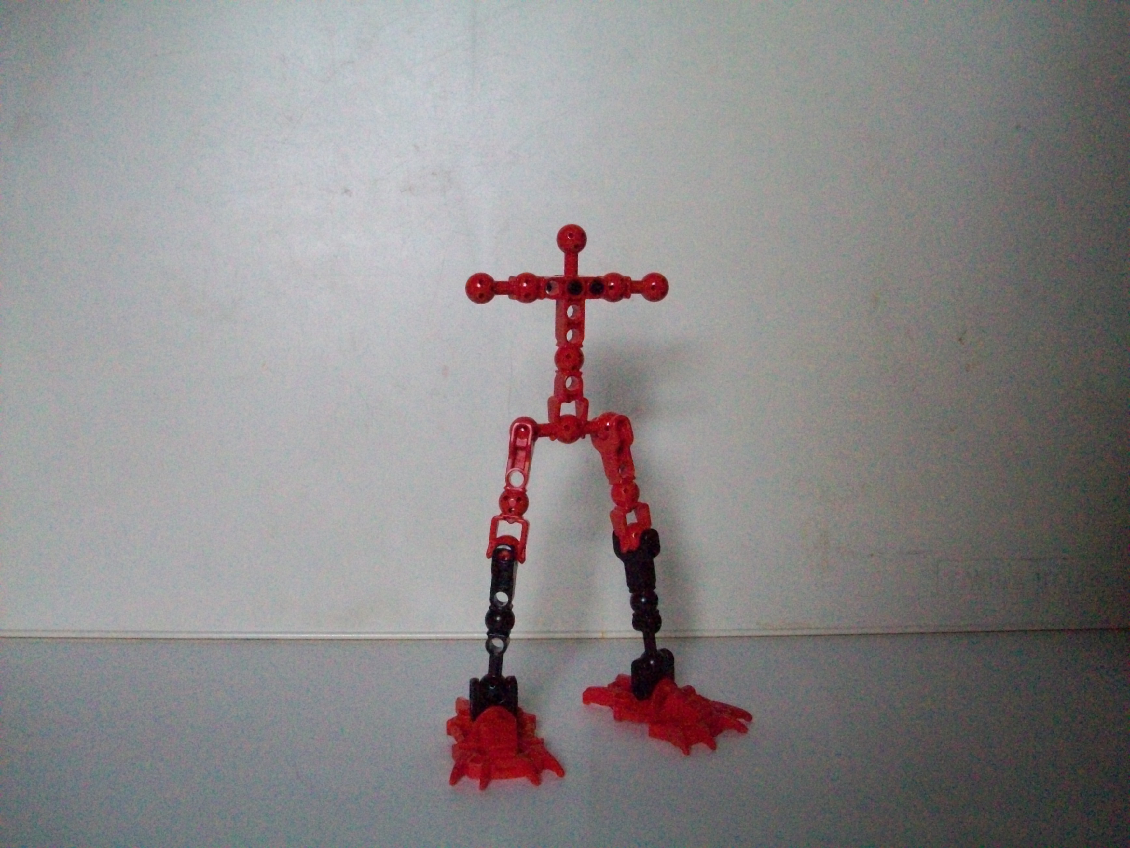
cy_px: 424
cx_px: 565
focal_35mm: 34
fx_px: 1110
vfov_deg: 41.8
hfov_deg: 54.0
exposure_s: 1/125
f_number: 2.8
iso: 626
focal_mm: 5.7
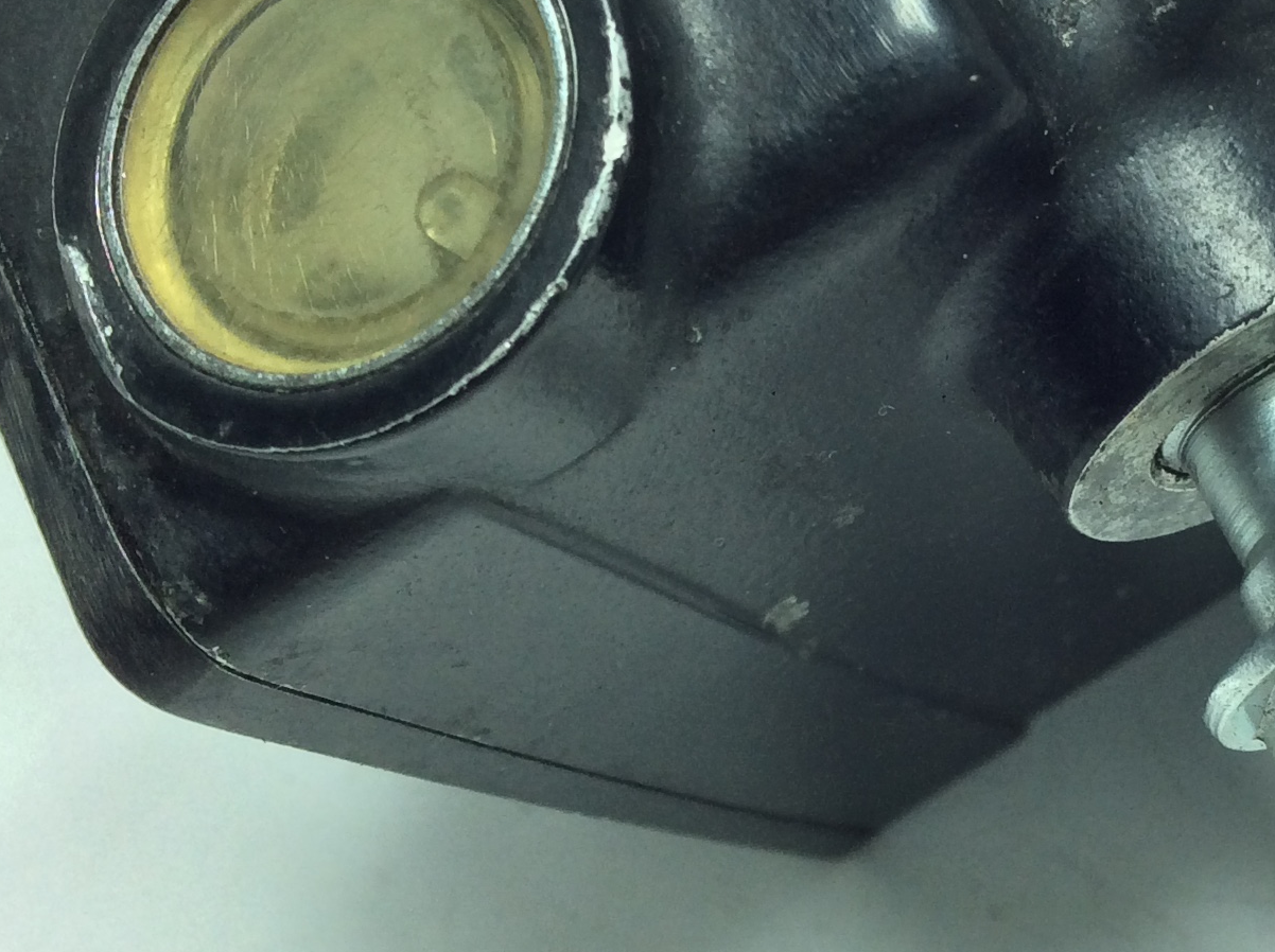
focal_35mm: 69
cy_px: 357
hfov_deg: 27.5
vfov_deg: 21.2
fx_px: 2538
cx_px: 1049
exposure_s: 1/228
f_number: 2.4
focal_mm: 3.3
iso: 32
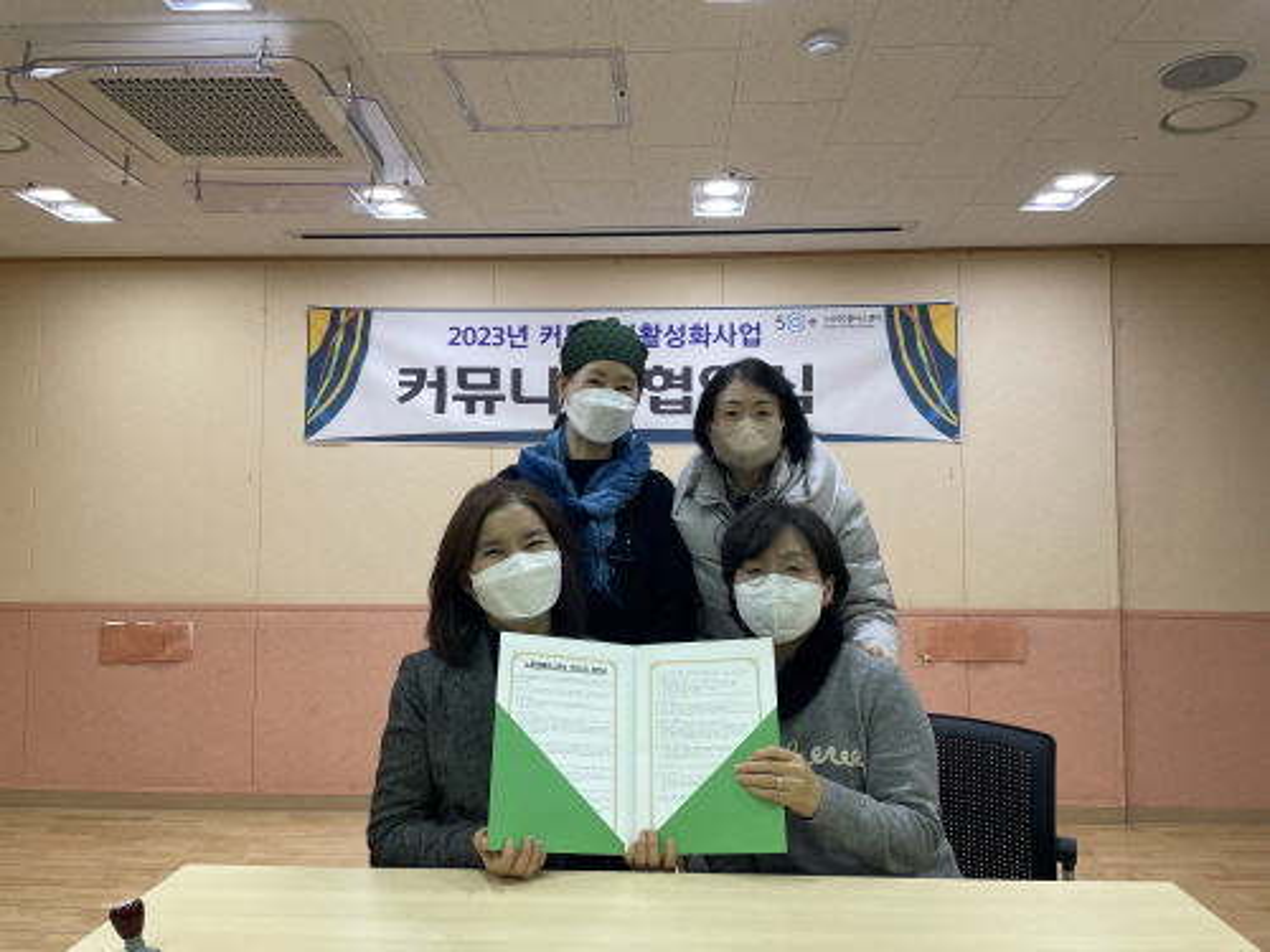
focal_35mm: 26
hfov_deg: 67.3
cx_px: 635
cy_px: 476
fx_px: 954
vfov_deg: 53.1
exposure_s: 1/120
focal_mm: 4.2
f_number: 1.6
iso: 80
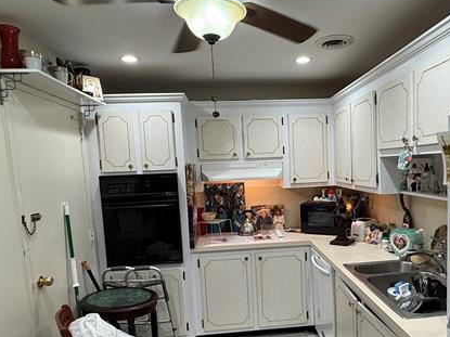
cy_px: 205
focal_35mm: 27
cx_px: 273
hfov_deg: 64.6
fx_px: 351
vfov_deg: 50.9
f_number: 2.2
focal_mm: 2.22
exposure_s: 1/120
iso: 200
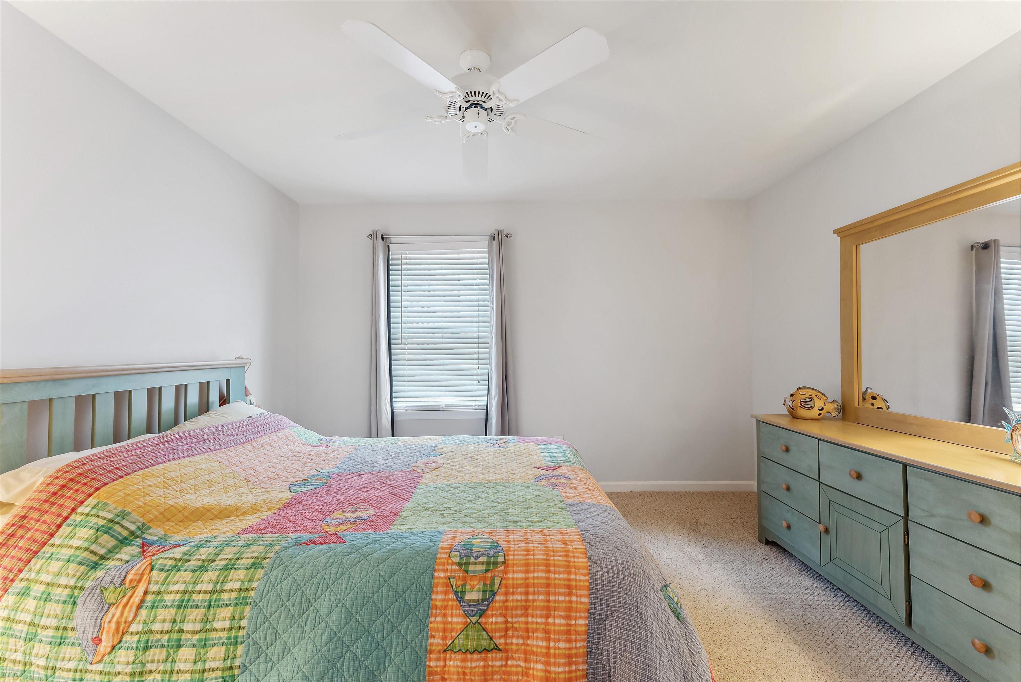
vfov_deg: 81.3
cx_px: 510
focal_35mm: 14
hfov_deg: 104.2
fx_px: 397
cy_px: 341
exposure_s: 1/5
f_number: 8
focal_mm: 14
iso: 640
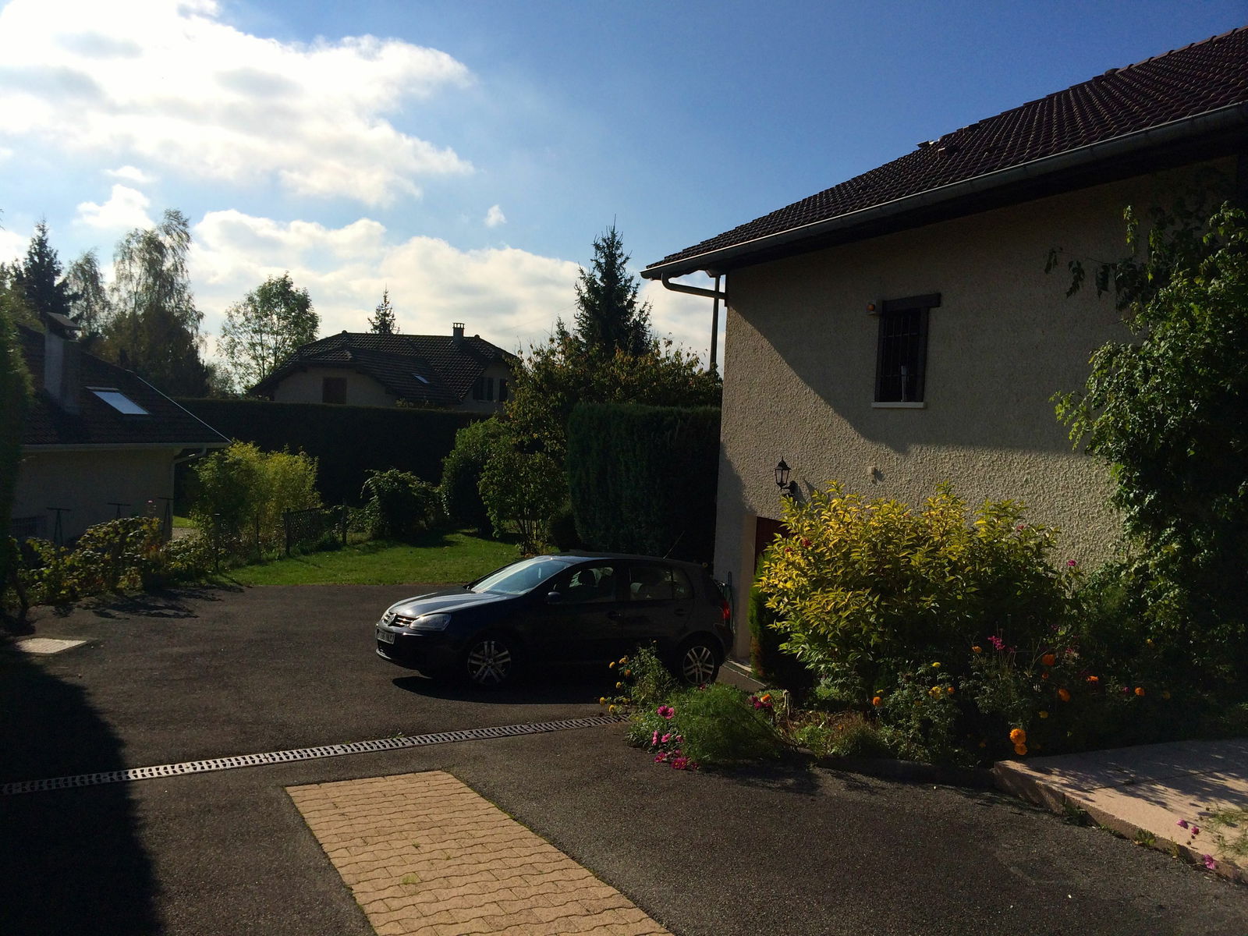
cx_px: 624
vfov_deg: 46.8
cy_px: 468
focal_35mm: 30
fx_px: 1082
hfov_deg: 60.0
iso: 40
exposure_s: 1/5128
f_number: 2.2
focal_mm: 4.12
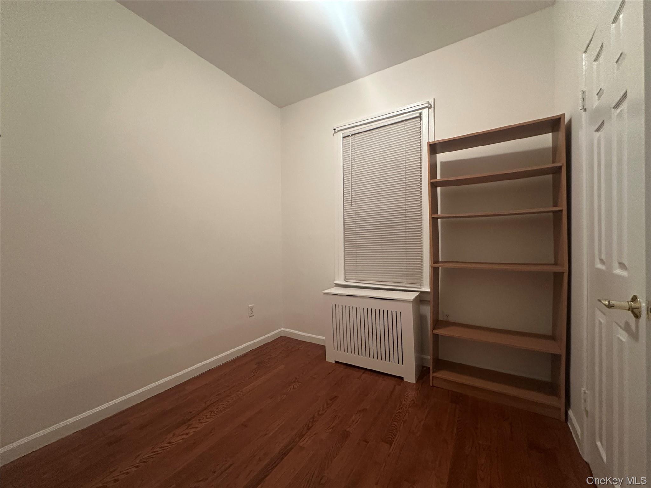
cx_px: 326
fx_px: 263
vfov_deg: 85.7
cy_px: 244
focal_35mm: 14
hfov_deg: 102.1
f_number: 2.2
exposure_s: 1/60
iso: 500
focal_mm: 2.22
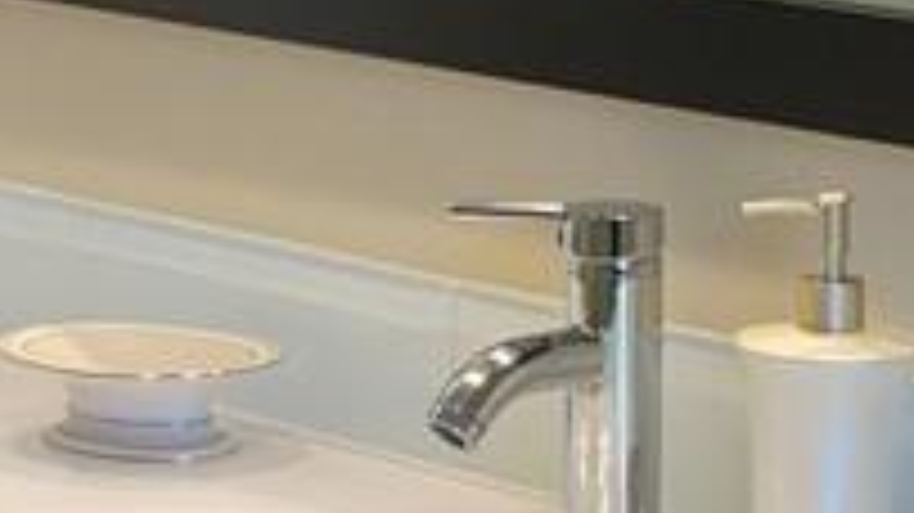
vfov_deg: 8.5
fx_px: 3464
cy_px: 382
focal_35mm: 143
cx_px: 928
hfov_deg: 14.8
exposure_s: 1/60
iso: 64
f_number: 1.8
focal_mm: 4.25
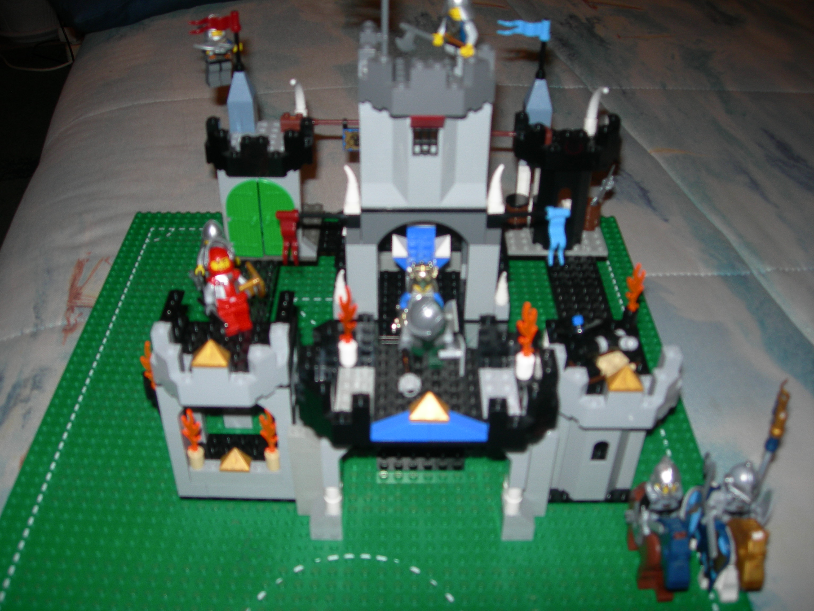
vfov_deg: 37.7
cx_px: 407
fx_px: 894
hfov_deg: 49.0
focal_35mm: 38
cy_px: 306
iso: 50
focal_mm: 7.8
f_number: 2.8
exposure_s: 1/60.1
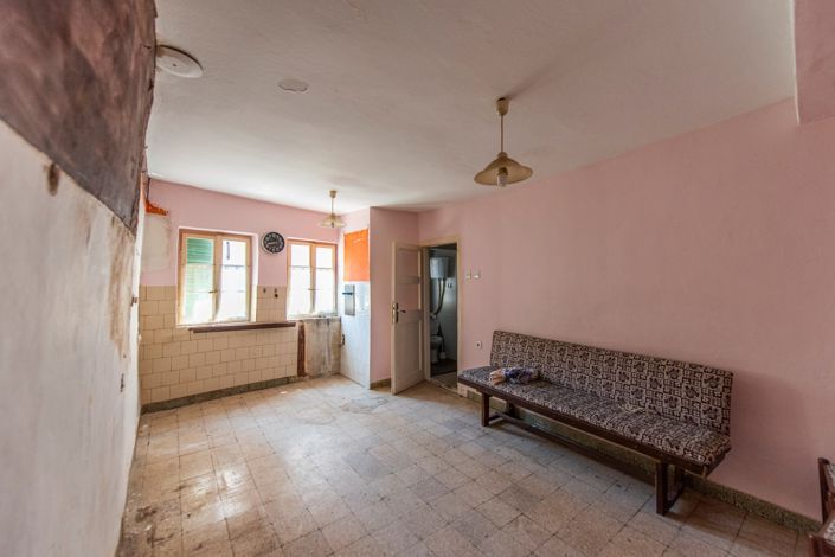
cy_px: 278
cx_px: 418
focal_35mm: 14
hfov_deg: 104.3
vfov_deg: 81.2
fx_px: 325
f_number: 2.8
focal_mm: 14
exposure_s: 1/200
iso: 1000
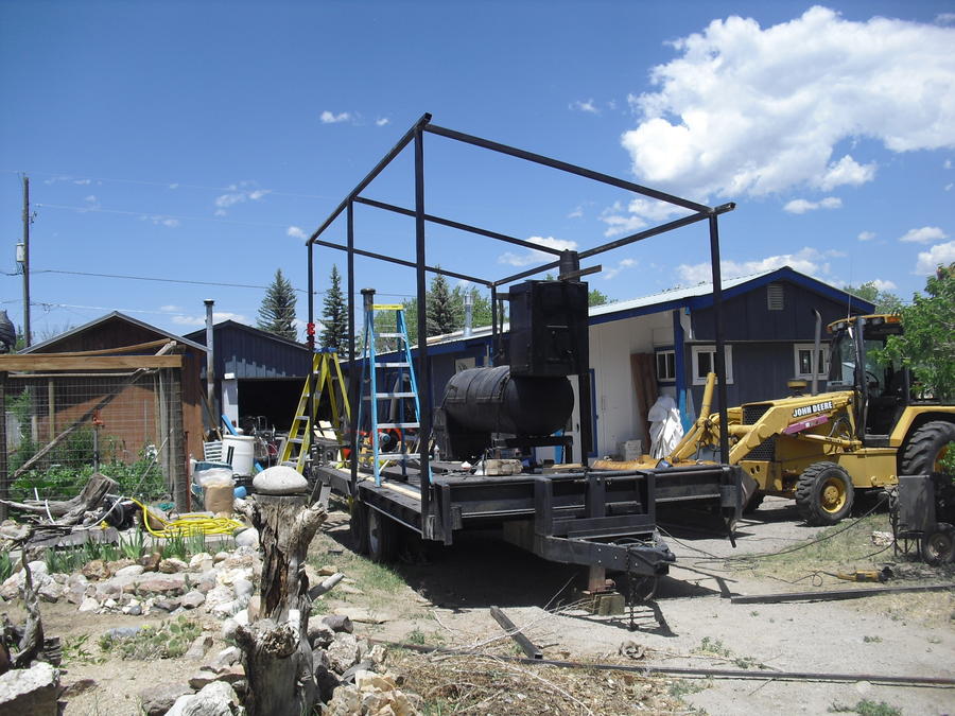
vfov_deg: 39.7
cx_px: 478
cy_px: 358
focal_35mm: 36
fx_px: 993
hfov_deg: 51.4
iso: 64
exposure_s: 1/160
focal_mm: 6.3
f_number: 7.8
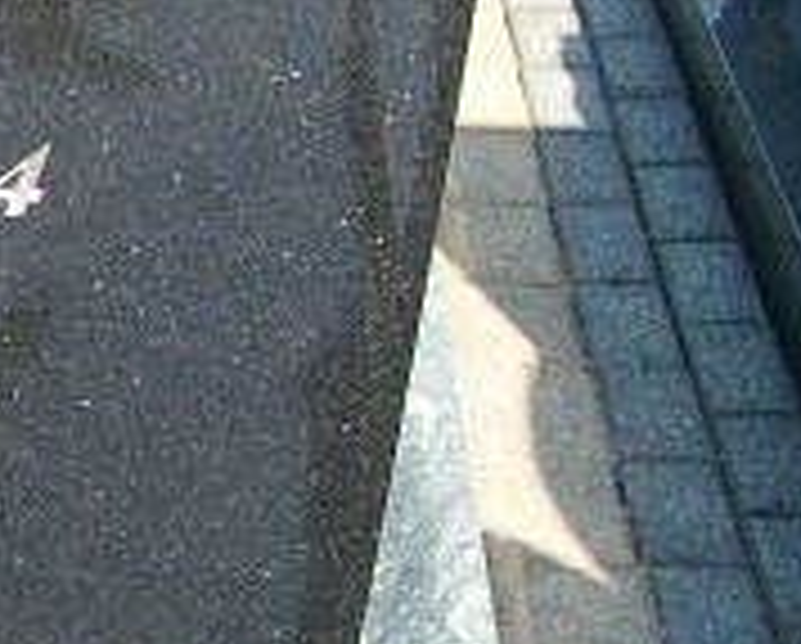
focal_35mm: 126
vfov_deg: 12.1
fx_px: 2992
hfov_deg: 13.8
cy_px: -18
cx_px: -594
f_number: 2.7
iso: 80
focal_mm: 6
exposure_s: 1/400
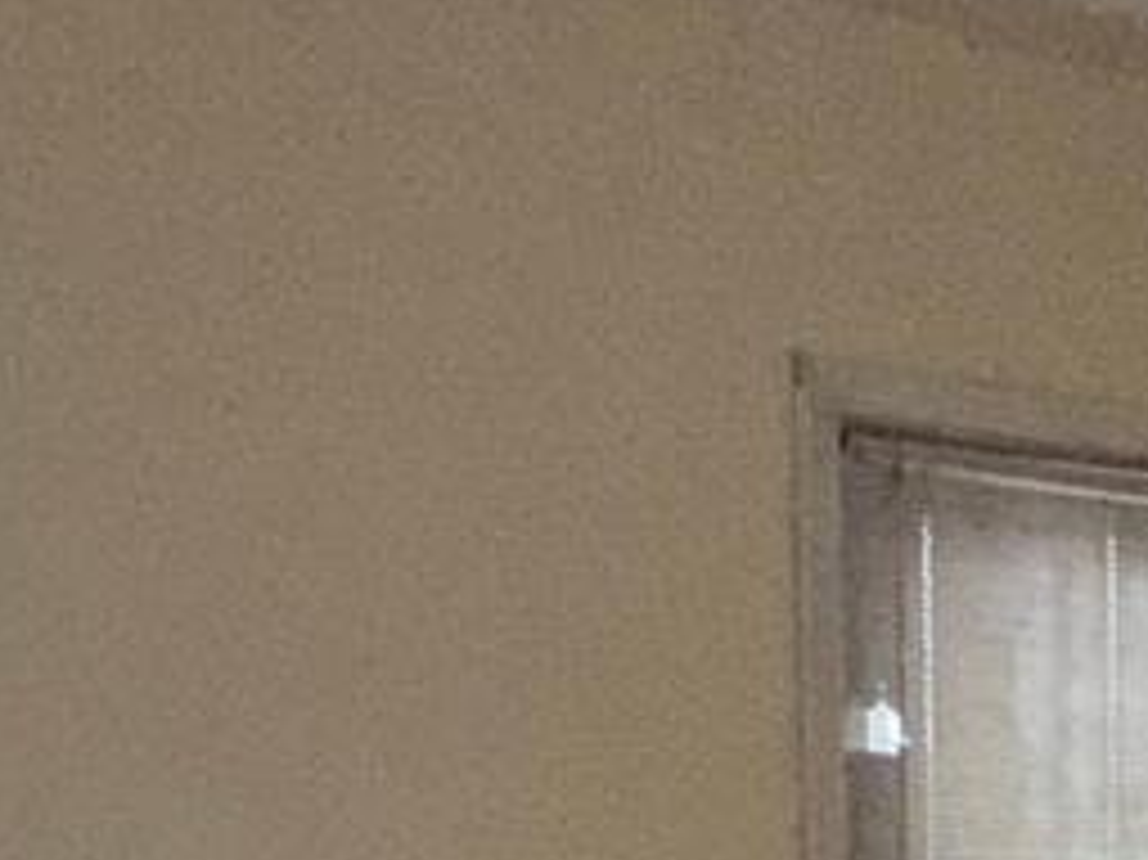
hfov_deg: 22.3
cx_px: 1468
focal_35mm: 79
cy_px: 1310
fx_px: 2619
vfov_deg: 16.8
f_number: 2.2
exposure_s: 1/60
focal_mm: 2.22
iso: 250
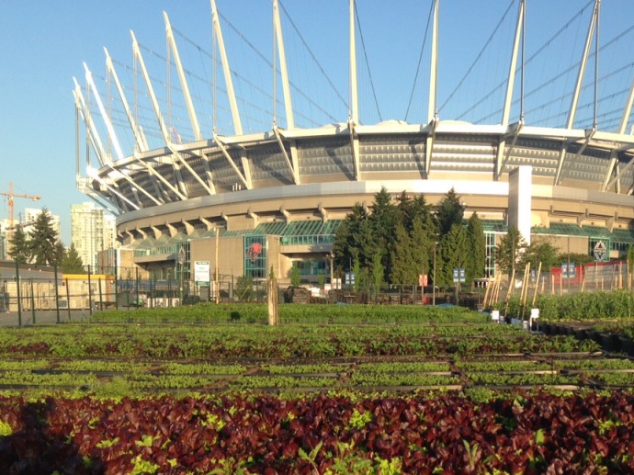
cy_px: 352
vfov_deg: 29.2
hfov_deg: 38.6
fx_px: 897
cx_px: 409
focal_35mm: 49
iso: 50
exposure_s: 1/609
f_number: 2.4
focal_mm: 4.12
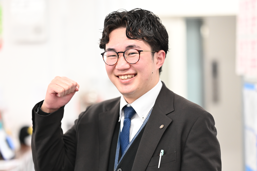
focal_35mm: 85
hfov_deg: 23.9
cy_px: 86
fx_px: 606
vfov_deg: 16.1
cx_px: 128
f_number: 1.8
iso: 3200
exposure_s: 1/2000
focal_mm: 85
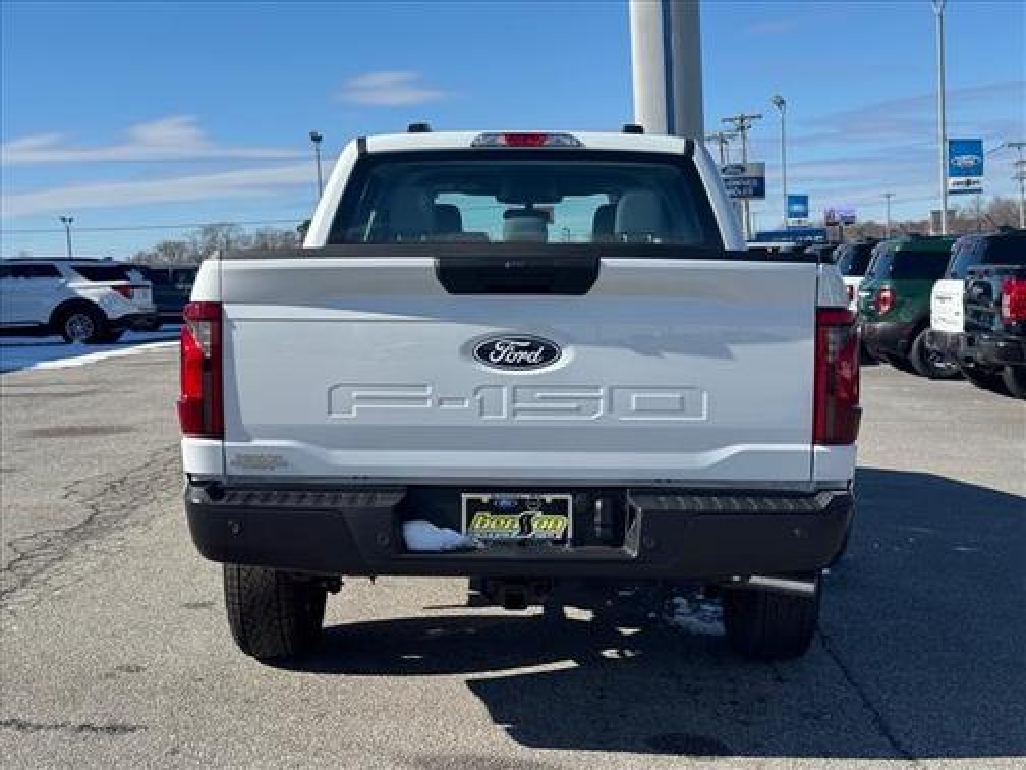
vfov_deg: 30.3
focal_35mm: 48
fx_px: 1423
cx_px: 513
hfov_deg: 39.7
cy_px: 385
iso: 64
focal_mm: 6.76
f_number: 1.78
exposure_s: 1/5376
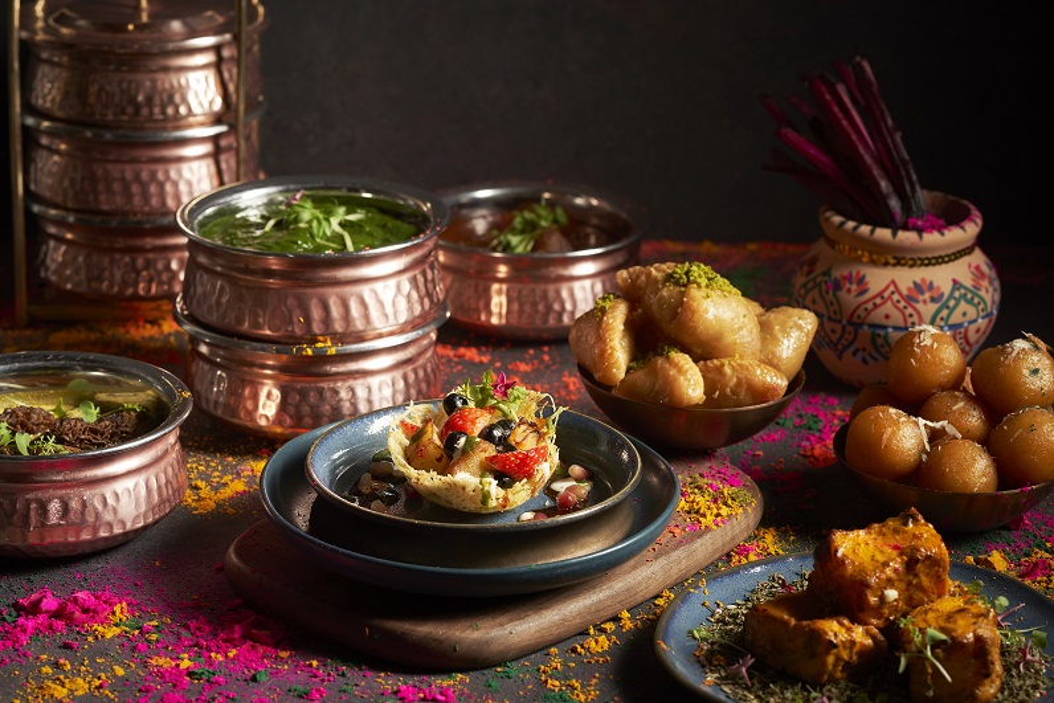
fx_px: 2635
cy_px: 352
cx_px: 527
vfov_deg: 15.2
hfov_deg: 22.6
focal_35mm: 90
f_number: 8
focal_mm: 90
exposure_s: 1/160
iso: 200
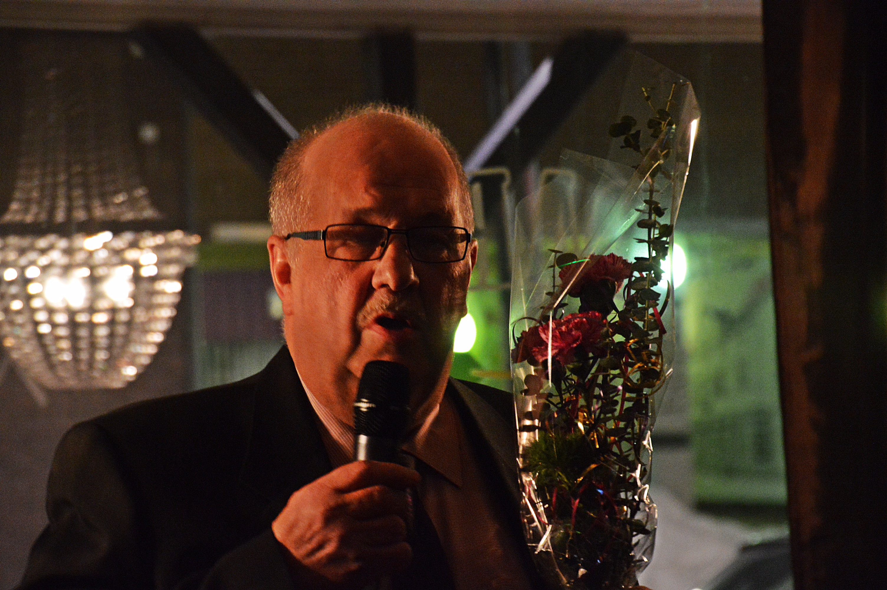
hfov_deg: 13.7
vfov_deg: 9.1
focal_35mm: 150
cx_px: 444
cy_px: 295
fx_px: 3693
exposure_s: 1/10
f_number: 6
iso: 3200
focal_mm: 100
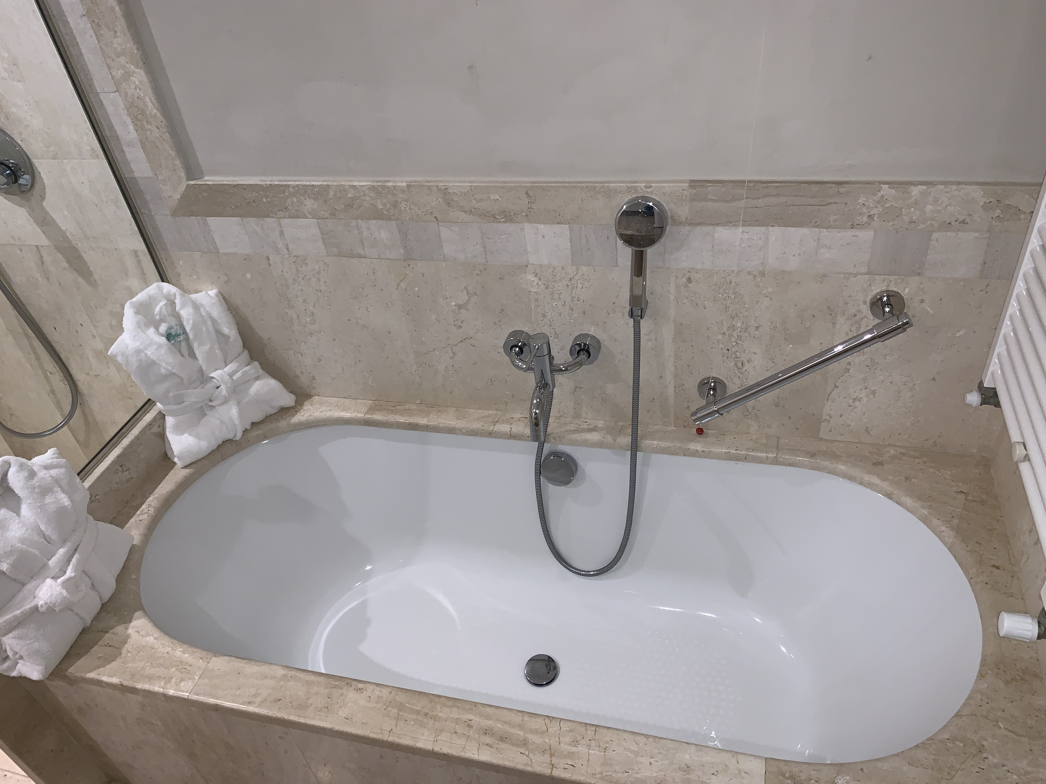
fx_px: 786
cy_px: 392
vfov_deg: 53.1
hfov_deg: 67.3
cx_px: 523
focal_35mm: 26
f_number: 1.8
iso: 64
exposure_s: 1/17
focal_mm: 4.25
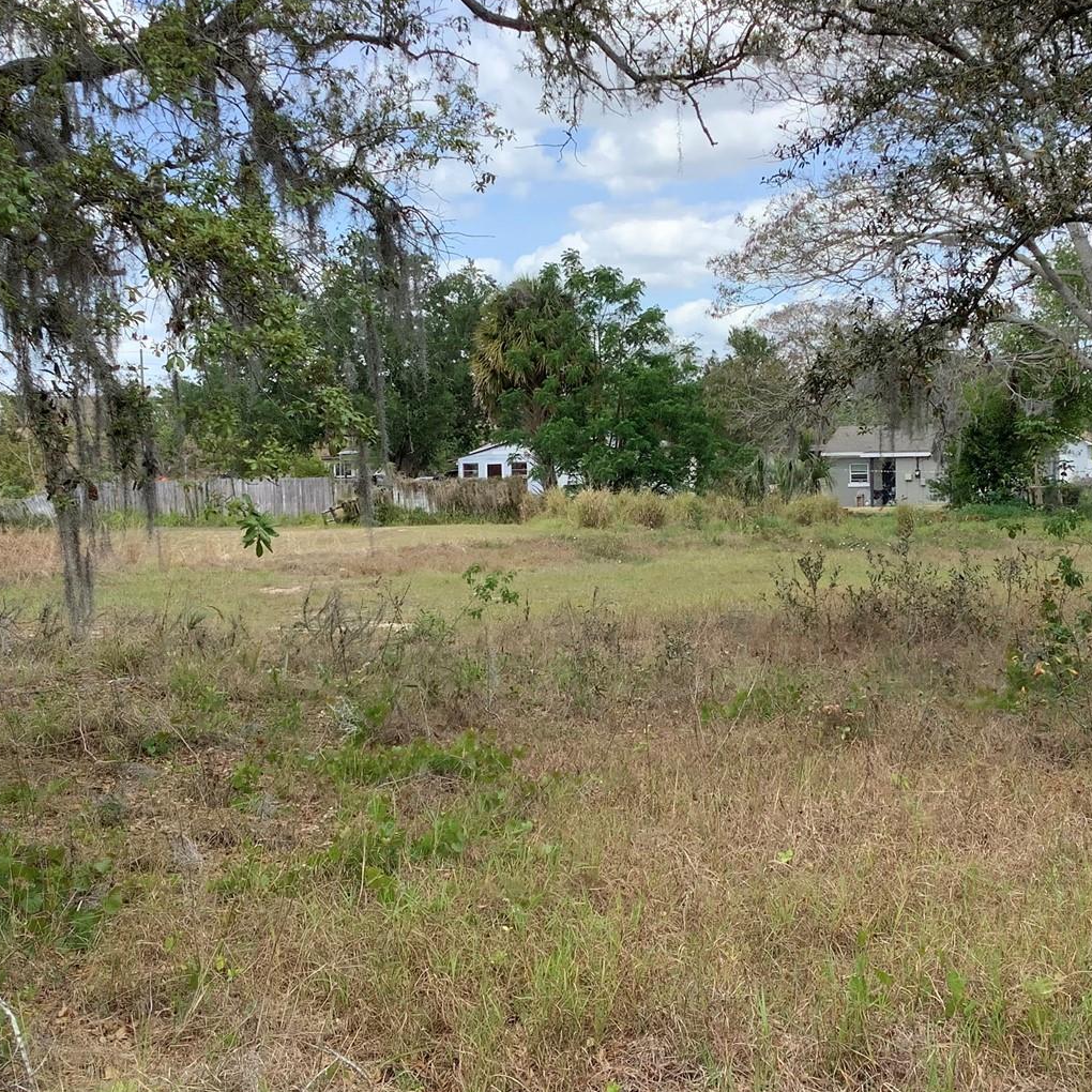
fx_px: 1535
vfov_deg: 39.2
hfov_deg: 39.1
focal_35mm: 43
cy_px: 546
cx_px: 617
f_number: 2.4
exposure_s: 1/595
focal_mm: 3.3
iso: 25
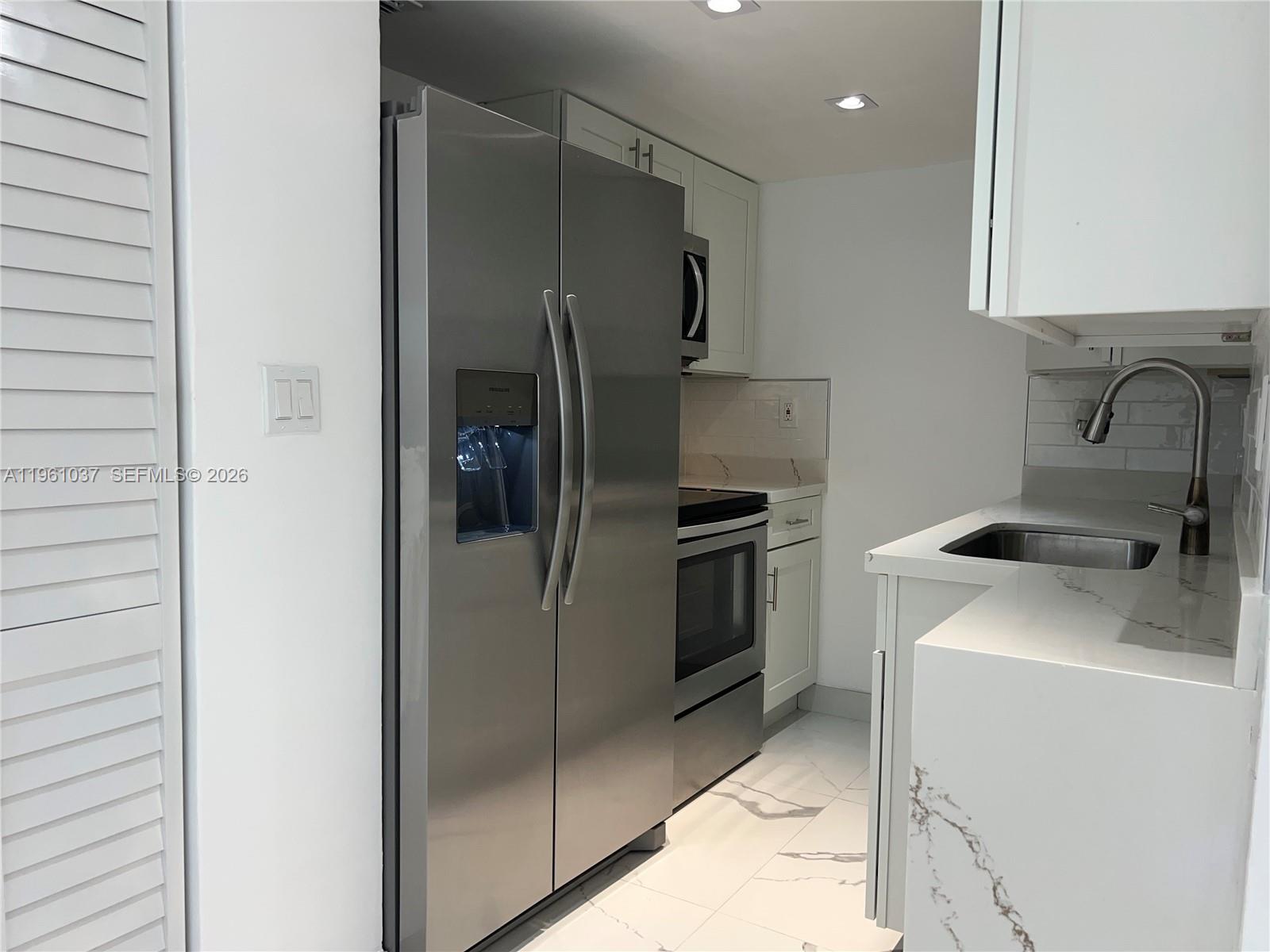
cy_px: 476
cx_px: 635
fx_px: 954
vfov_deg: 53.1
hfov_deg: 67.3
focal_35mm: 26
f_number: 1.5
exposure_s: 1/120
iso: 64
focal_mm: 5.7
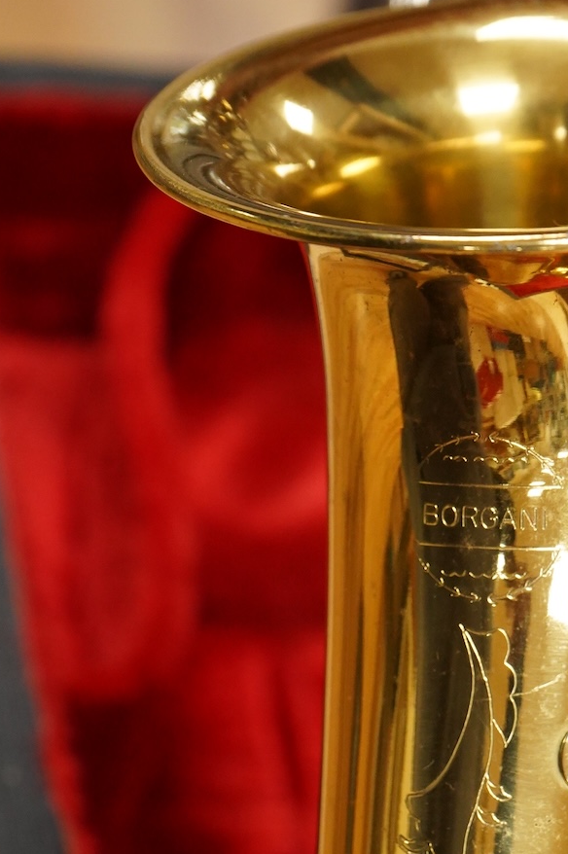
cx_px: 432
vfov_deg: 14.9
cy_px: 720
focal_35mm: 137
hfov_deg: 10.0
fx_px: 3247
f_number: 8
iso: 4000
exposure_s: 1/125
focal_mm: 70
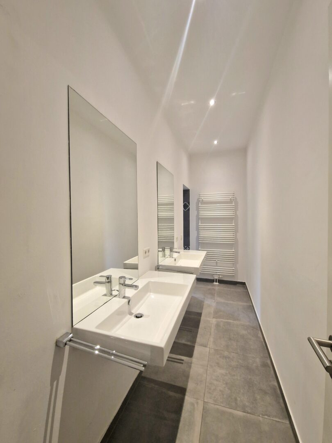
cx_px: 166
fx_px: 166
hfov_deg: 89.9
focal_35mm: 13
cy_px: 222
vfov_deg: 106.2
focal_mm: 2.2
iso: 320
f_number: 2.2
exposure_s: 1/50
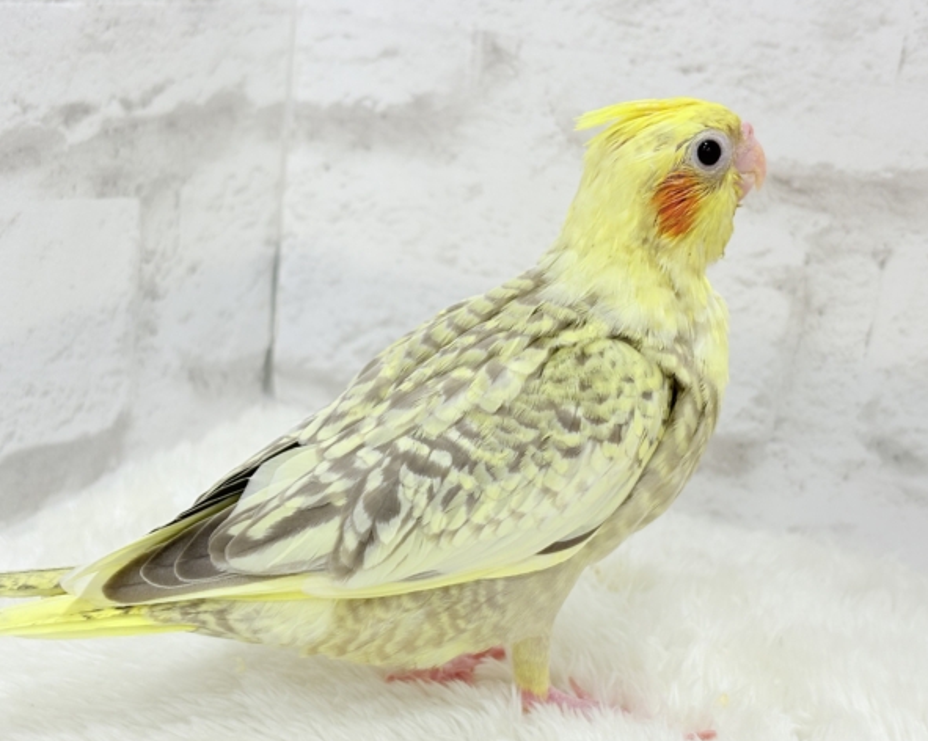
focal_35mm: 55
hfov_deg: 34.2
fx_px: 1510
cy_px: 375
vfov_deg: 27.6
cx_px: 452
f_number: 1.6
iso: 40
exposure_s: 1/50
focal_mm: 5.96
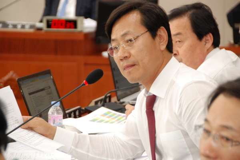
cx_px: 120
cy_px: 80
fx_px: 1301
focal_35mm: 195
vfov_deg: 7.1
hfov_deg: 10.5
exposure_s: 1/60
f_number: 5.6
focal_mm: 130
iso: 1000
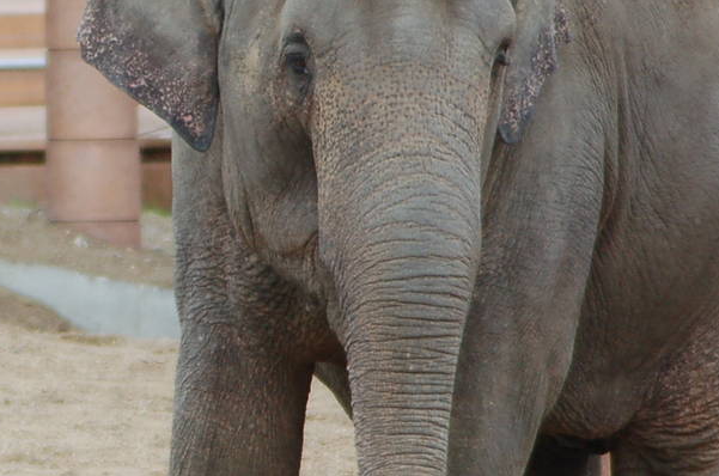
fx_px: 17518
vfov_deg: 1.6
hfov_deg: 2.4
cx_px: -38
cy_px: 251
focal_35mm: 879
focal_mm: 220
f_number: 5.6
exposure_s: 1/500
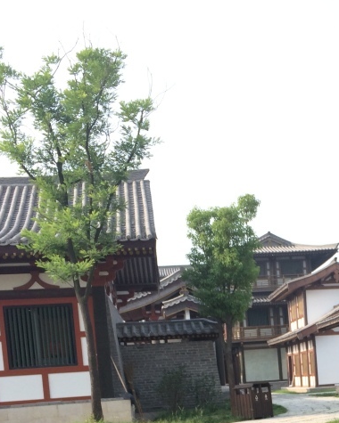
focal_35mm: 61
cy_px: 427
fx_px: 765
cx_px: 319
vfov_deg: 28.9
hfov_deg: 24.1
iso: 32
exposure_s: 1/651
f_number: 2.2
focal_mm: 4.15
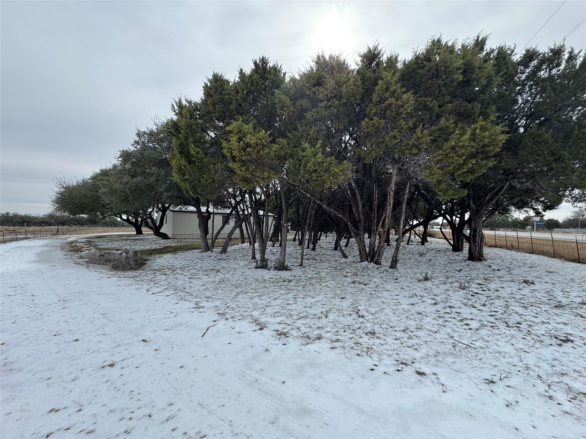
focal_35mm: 14
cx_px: 293
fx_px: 237
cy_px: 220
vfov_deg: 85.7
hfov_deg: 102.1
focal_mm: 2.22
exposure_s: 1/821
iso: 50
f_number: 2.2
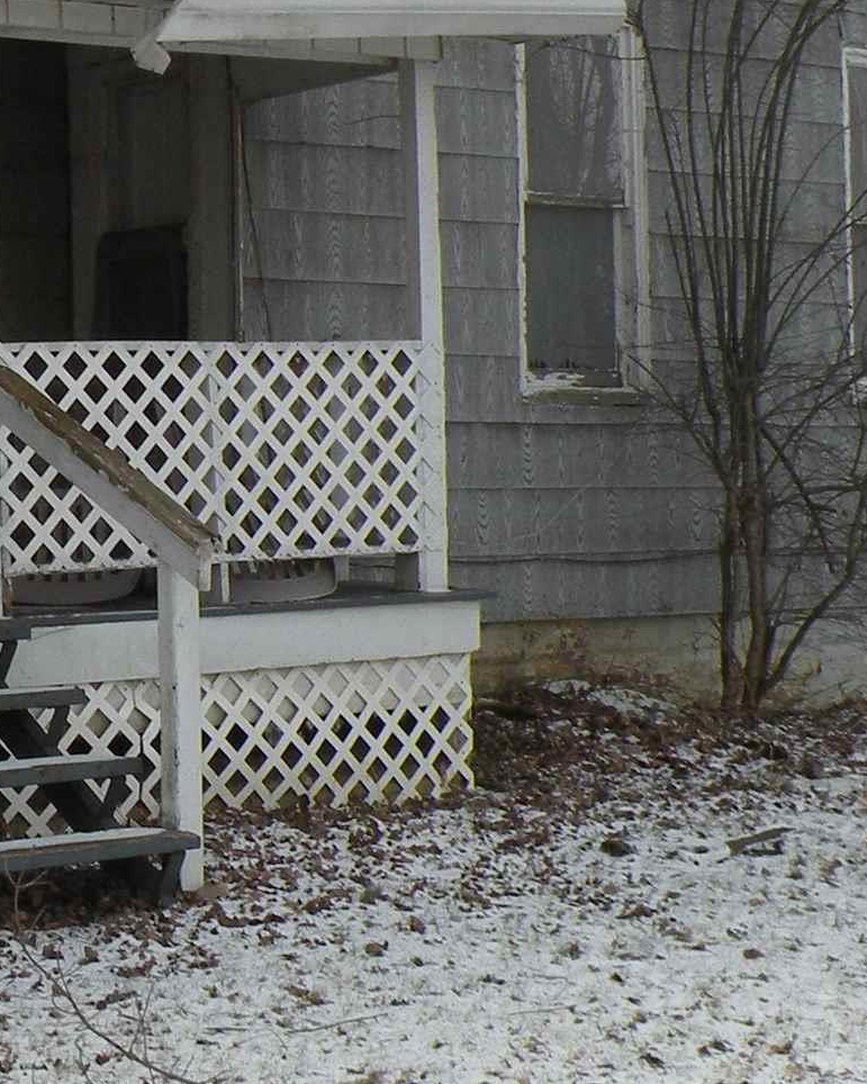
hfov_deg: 17.5
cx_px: -134
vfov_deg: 22.6
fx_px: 2695
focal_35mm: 84
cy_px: 358
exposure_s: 1/142
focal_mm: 4.7
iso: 64
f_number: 4.5
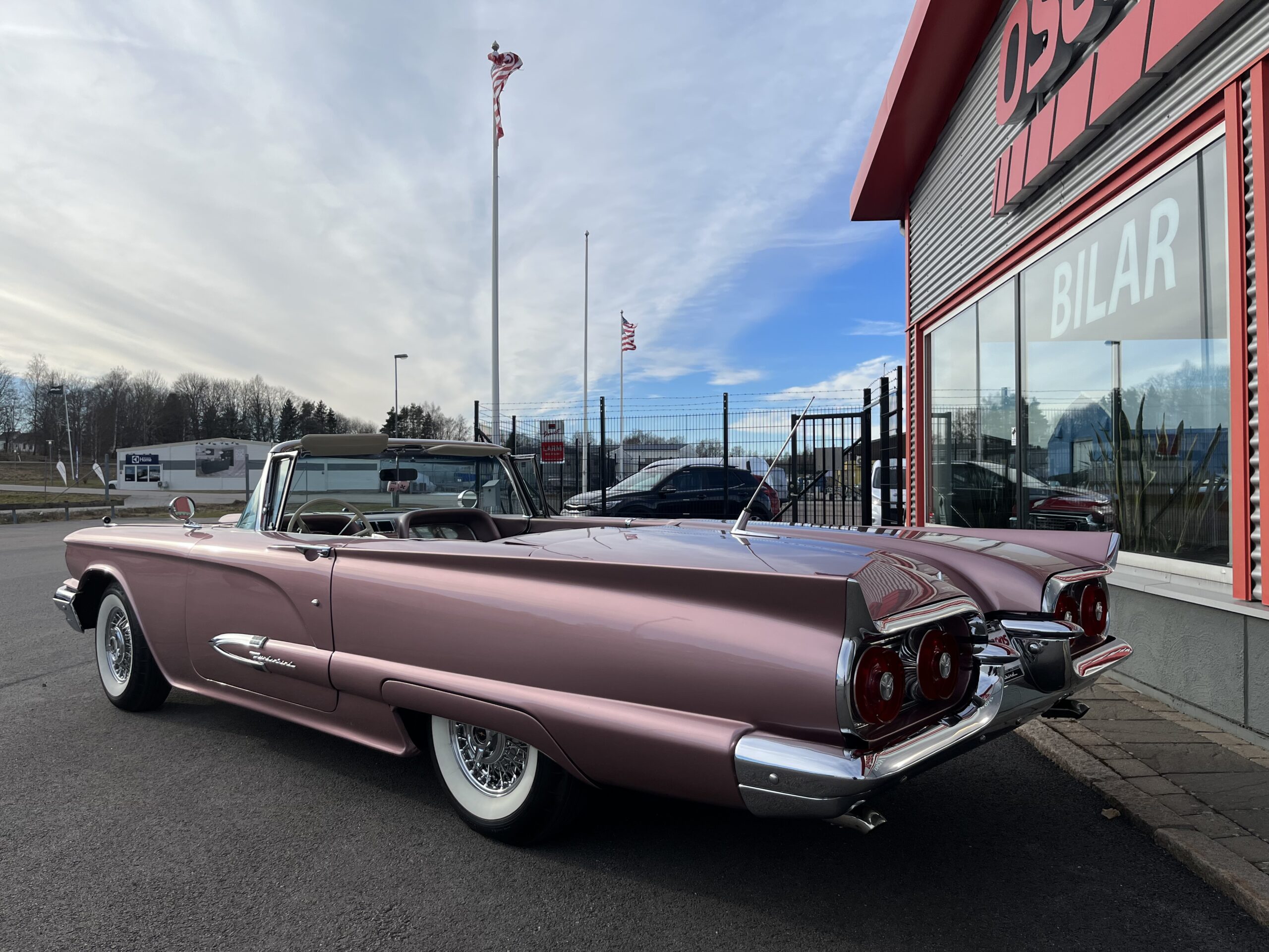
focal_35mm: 26
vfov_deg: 53.1
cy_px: 476
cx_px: 634
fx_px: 953
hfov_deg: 67.3
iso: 50
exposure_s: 1/4310
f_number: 1.6
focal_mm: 5.1
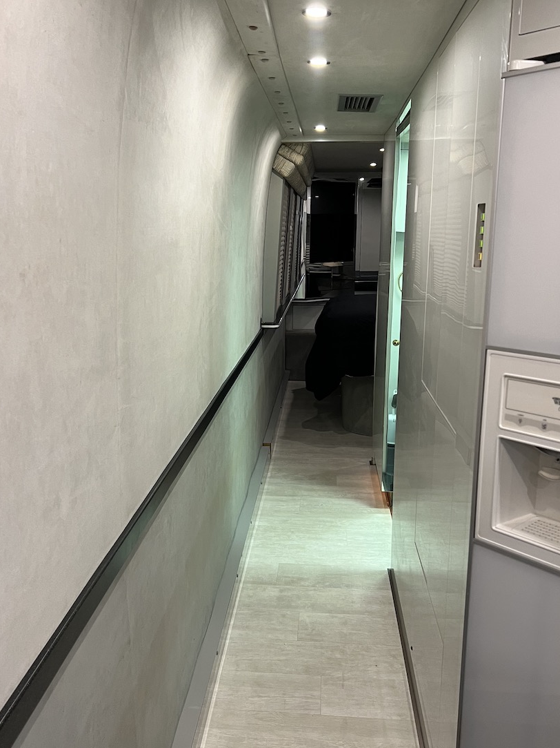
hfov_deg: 44.1
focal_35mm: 32
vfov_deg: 56.8
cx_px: 259
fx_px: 690
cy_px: 383
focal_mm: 5.7
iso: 125
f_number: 1.5
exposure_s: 1/60
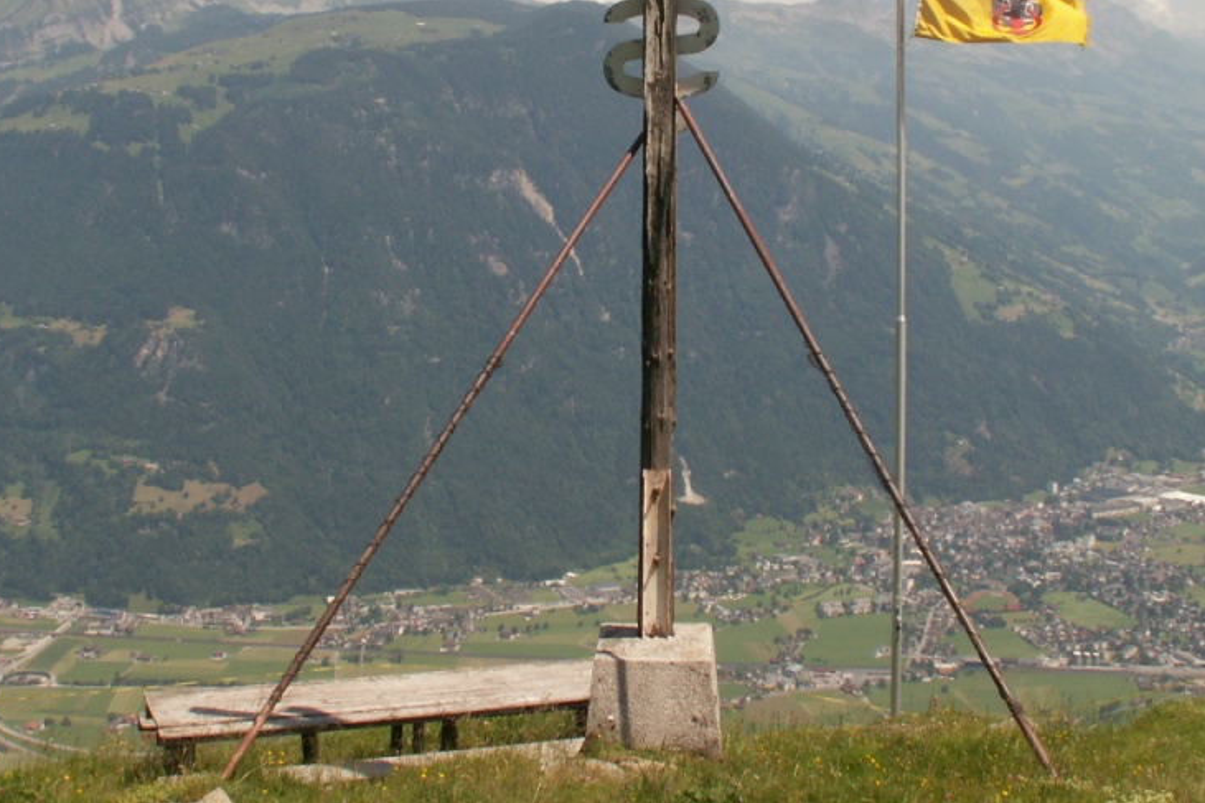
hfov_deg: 38.9
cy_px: 223
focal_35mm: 51
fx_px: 1707
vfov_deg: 26.2
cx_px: 612
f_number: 8
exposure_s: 1/160
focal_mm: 5.86
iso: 50
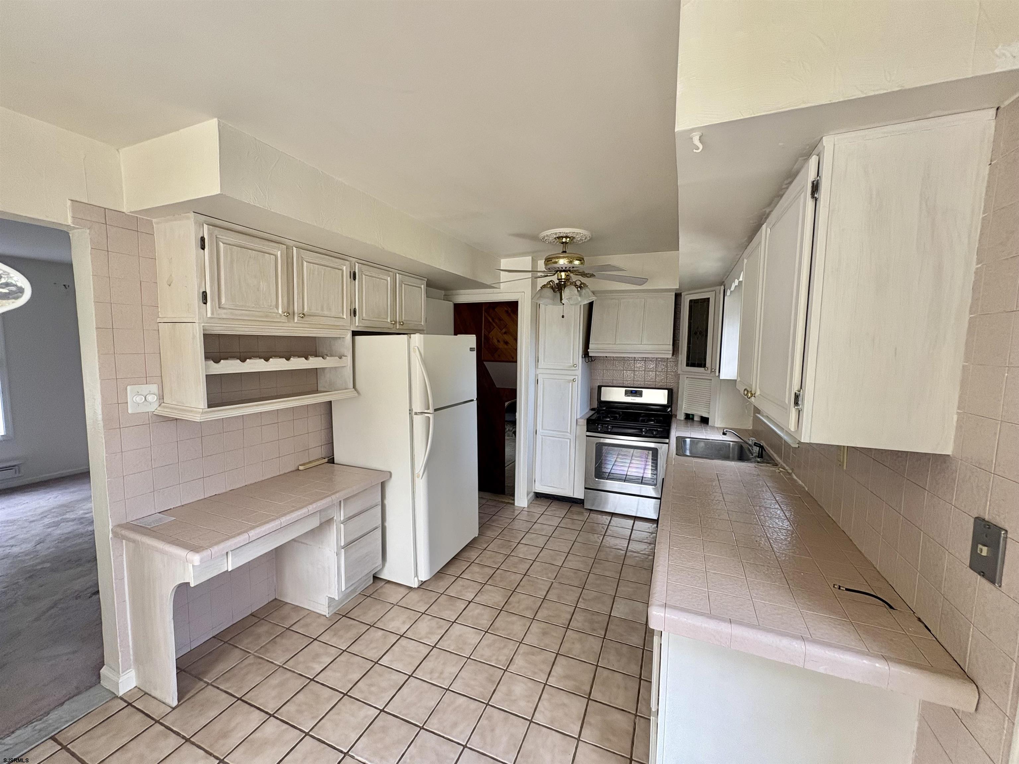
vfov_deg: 85.7
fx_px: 412
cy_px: 382
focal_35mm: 14
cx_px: 510
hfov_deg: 102.1
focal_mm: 2.22
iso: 100
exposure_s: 1/99
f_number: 2.2
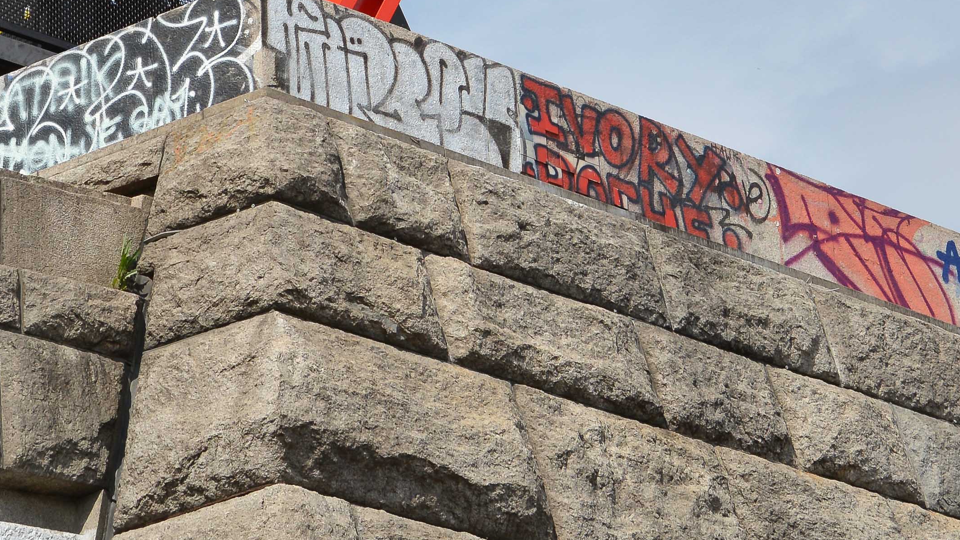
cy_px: -339
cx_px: 458
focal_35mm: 155
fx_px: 3958
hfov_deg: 13.8
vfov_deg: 7.6
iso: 100
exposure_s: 1/400
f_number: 8
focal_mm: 35
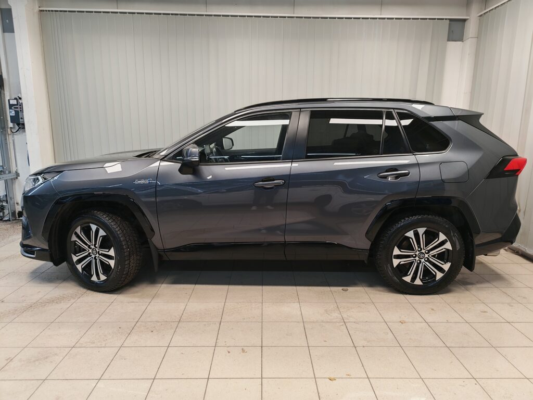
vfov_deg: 58.9
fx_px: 354
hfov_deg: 73.9
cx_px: 266
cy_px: 200
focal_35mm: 23
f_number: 1.6
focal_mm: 5.4
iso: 80
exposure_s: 1/50
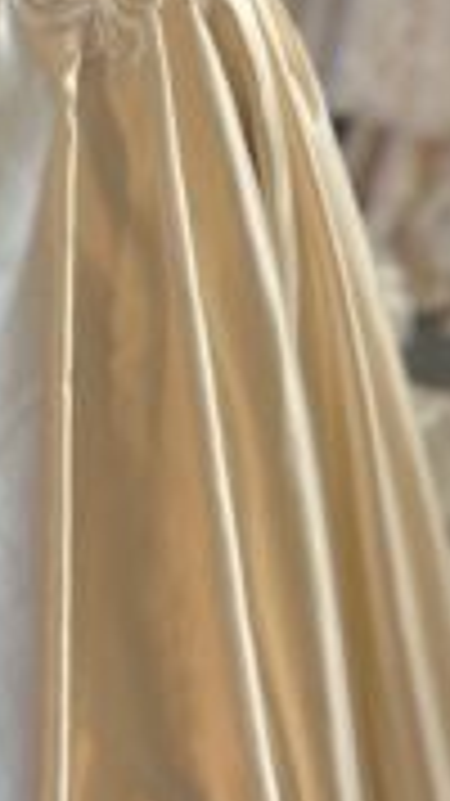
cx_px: 126
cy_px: -2
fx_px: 1444
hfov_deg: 17.6
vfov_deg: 29.0
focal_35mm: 68
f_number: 1.5
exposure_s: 1/131
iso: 32
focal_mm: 5.7
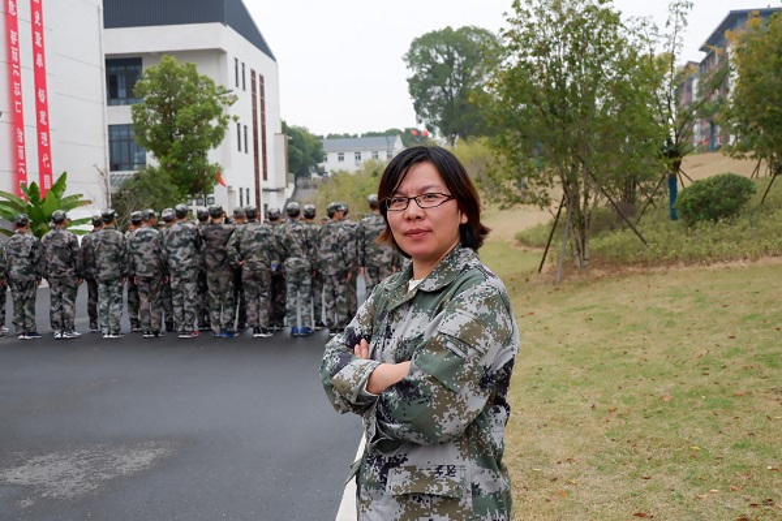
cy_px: 260
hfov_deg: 49.6
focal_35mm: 39
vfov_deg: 34.2
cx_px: 391
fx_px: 847
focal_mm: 26.9
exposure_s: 1/500
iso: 400
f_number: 5
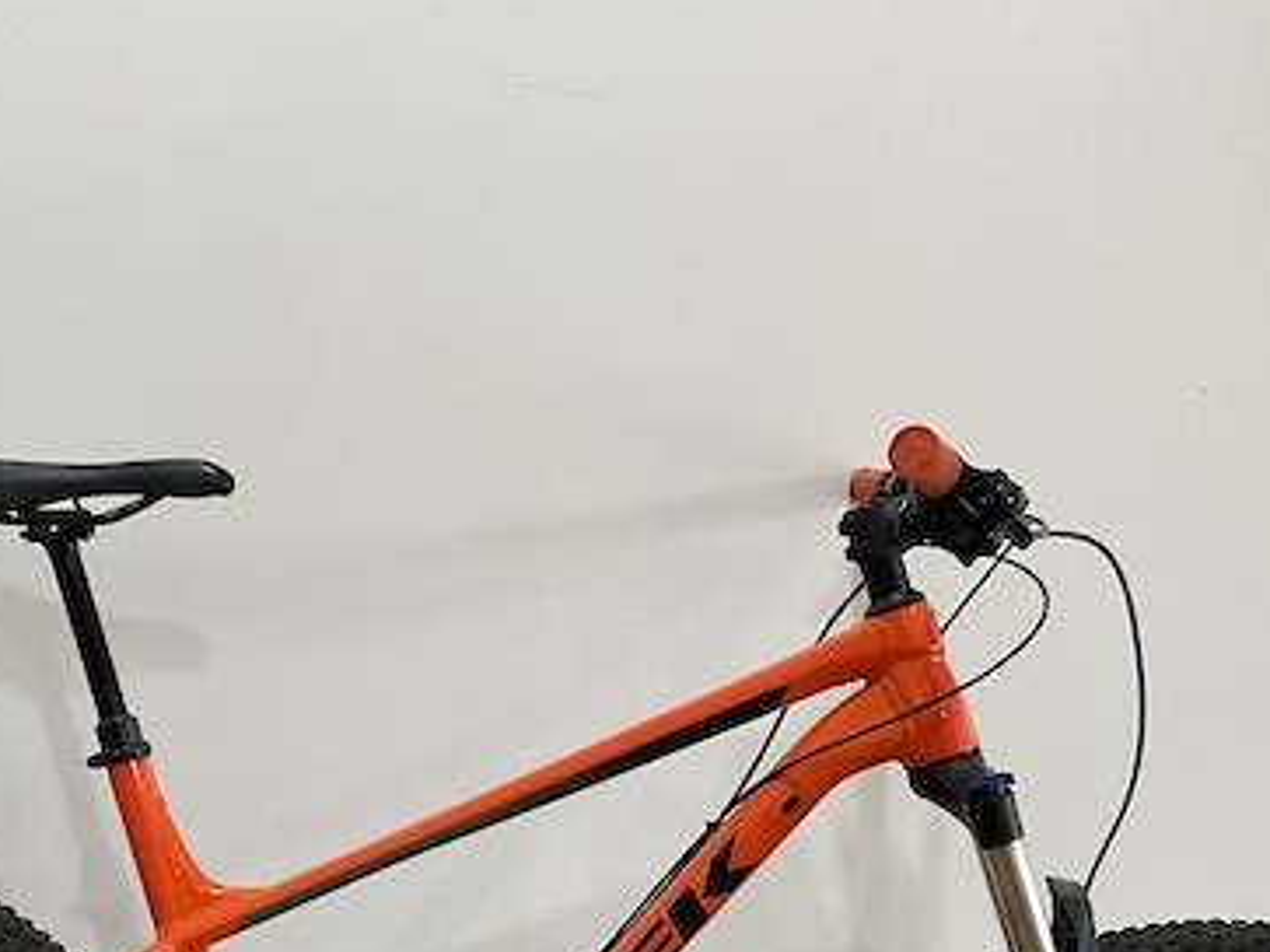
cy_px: 1012
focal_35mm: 64
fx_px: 2347
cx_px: 535
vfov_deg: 21.9
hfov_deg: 30.2
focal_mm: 3
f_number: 1.8
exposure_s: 1/60
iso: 160
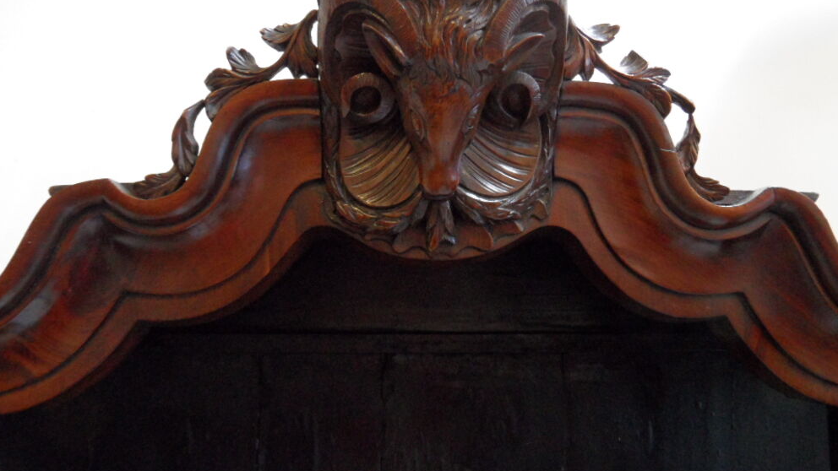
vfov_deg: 42.5
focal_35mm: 27
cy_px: 173
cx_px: 426
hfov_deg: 69.9
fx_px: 600
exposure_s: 1/15
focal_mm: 3.9
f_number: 3.2
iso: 400
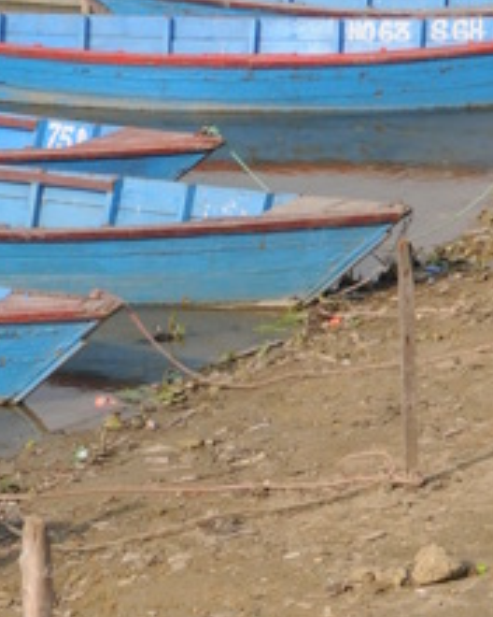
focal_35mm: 229
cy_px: -648
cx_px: 286
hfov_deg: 6.7
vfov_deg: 8.0
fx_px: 4180
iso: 200
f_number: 9
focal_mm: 35
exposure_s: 1/250
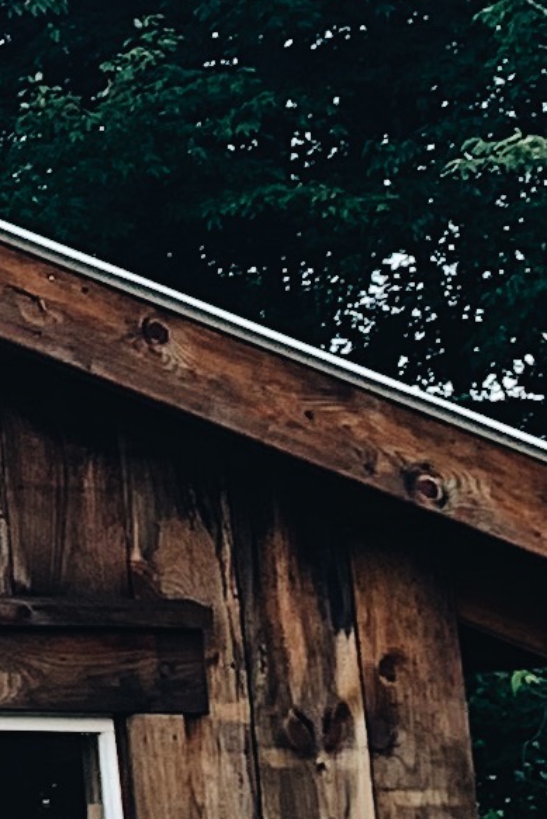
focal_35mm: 187
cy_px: -285
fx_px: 4259
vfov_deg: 10.7
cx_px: -1475
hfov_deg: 6.3
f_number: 1.8
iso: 32
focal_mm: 4.25
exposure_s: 1/121
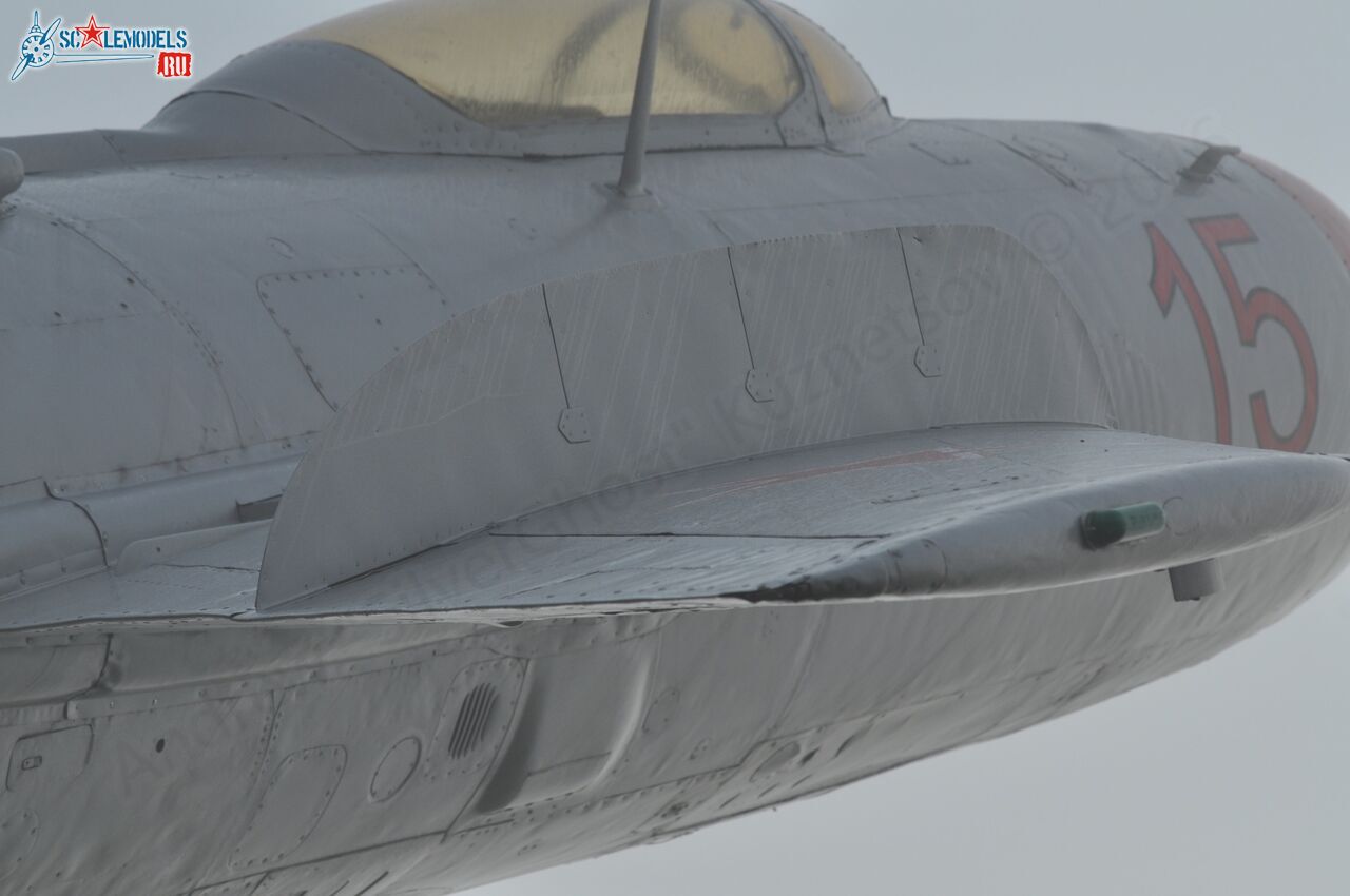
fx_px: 8146
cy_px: 448
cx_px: 675
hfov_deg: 9.5
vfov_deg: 6.3
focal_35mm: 218
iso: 200
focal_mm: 145
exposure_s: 1/500
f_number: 8
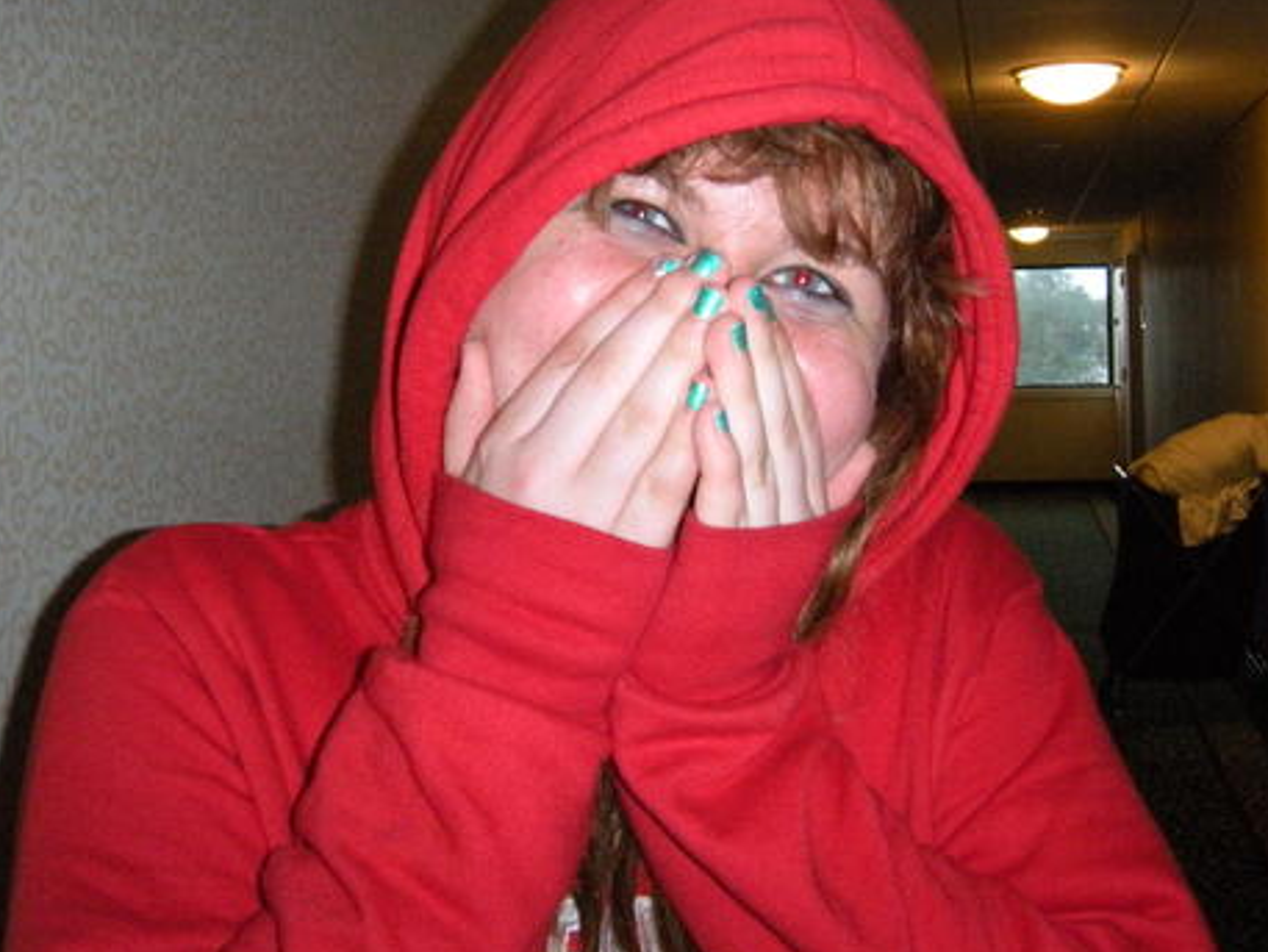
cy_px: 344
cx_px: 755
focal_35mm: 49
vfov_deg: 29.5
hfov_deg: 38.8
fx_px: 1795
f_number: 3.8
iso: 400
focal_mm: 5.9
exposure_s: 1/60
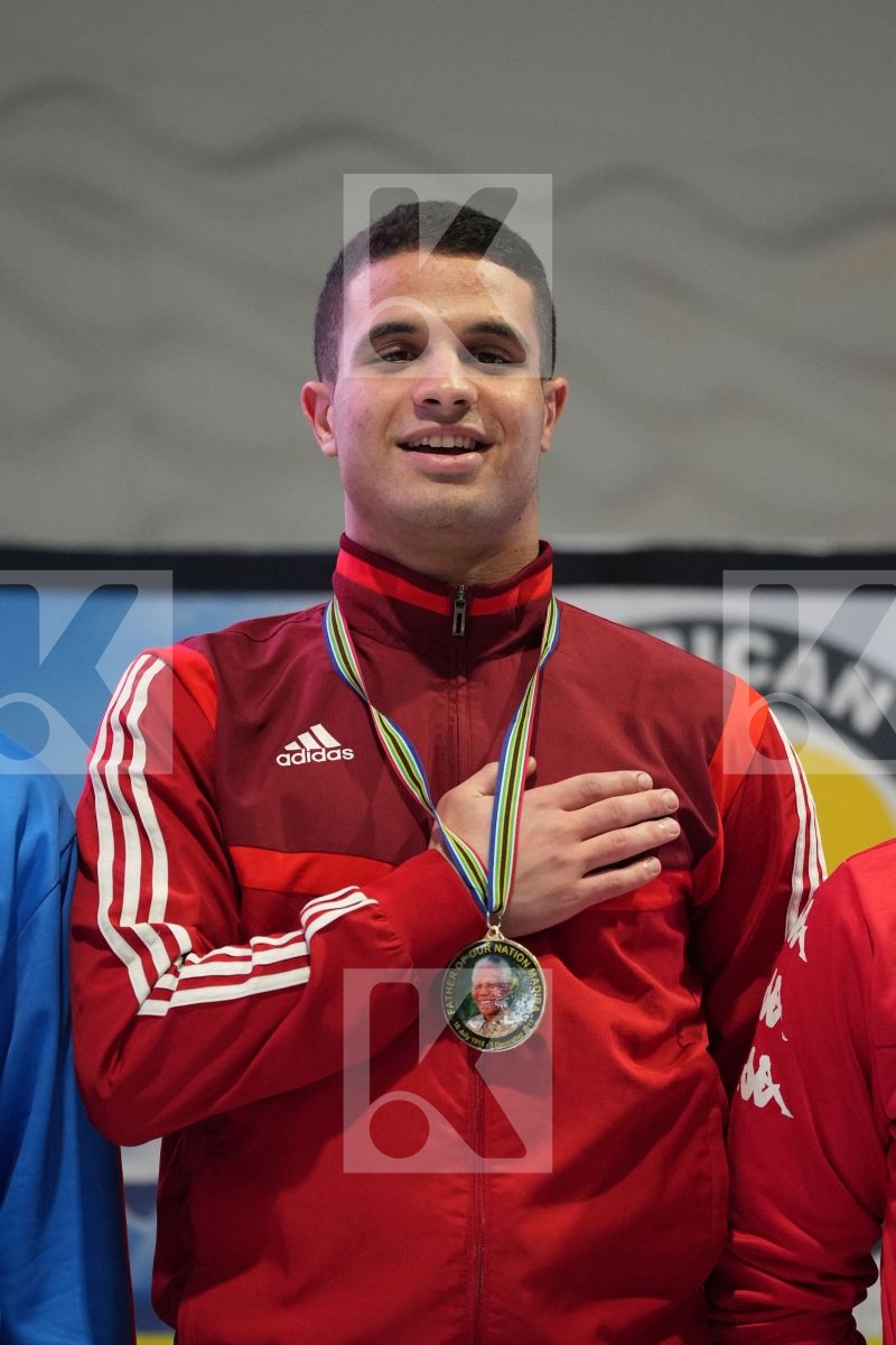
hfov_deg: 4.6
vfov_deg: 6.9
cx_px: 448
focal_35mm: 300
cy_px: 672
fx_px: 11199
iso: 2500
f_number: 2.8
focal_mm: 200
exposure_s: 1/250
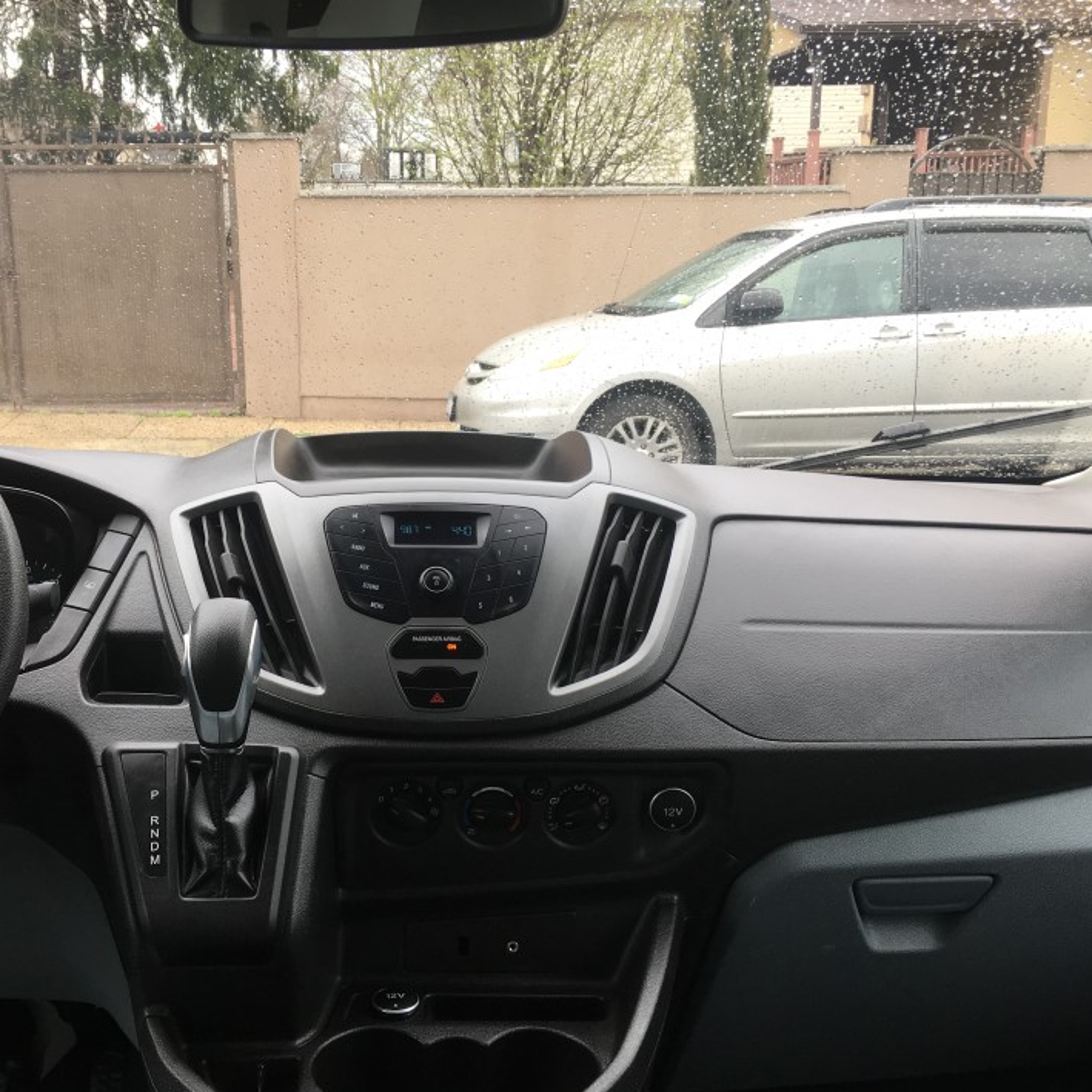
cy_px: 539
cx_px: 416
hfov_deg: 44.6
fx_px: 1321
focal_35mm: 37
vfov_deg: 44.9
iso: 32
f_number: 2.2
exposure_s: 1/60
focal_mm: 4.15
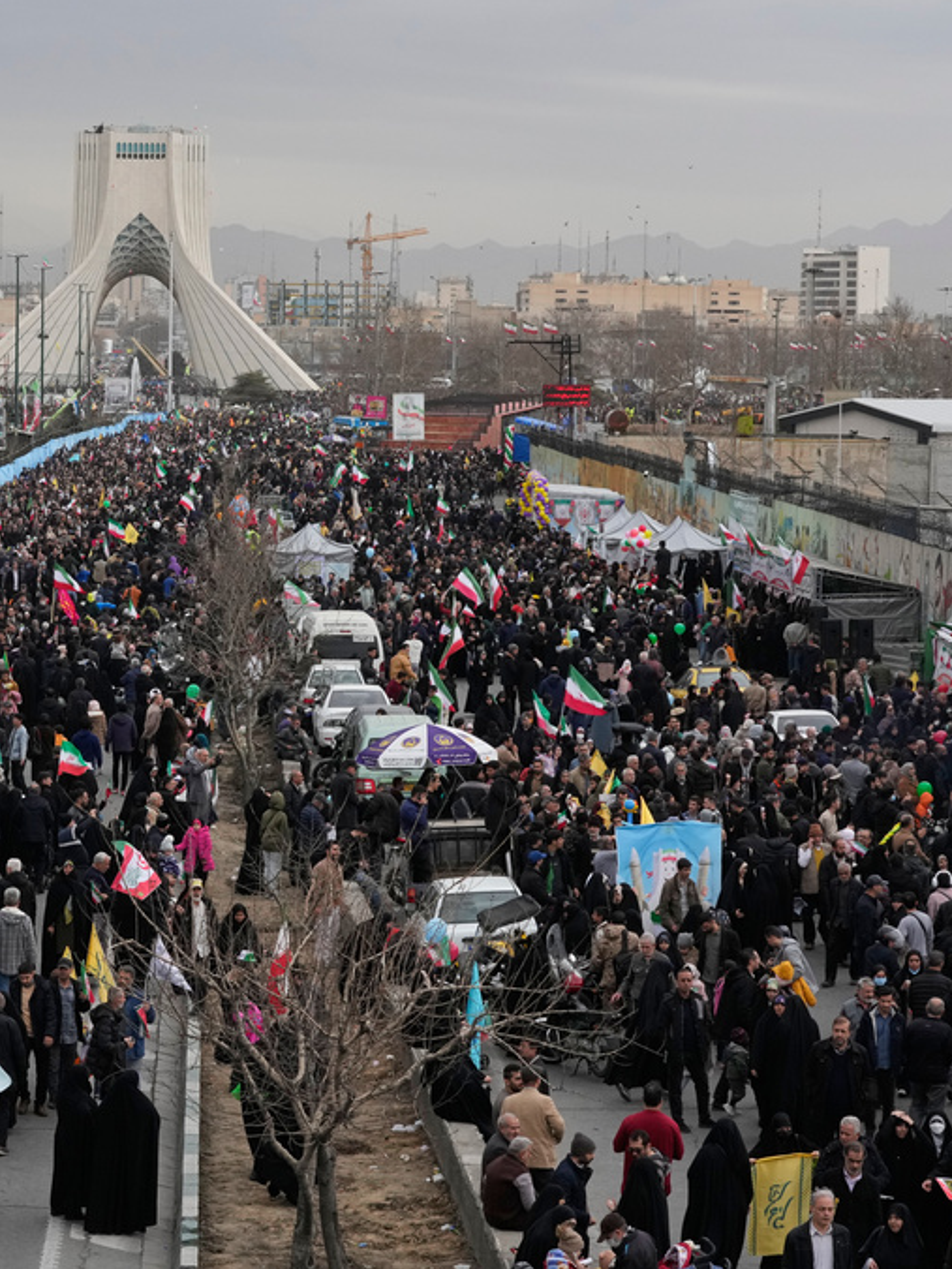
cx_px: 190
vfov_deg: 19.3
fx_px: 3740
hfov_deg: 14.4
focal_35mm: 102
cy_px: 630
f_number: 8
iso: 1250
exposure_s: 1/2500
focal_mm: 70
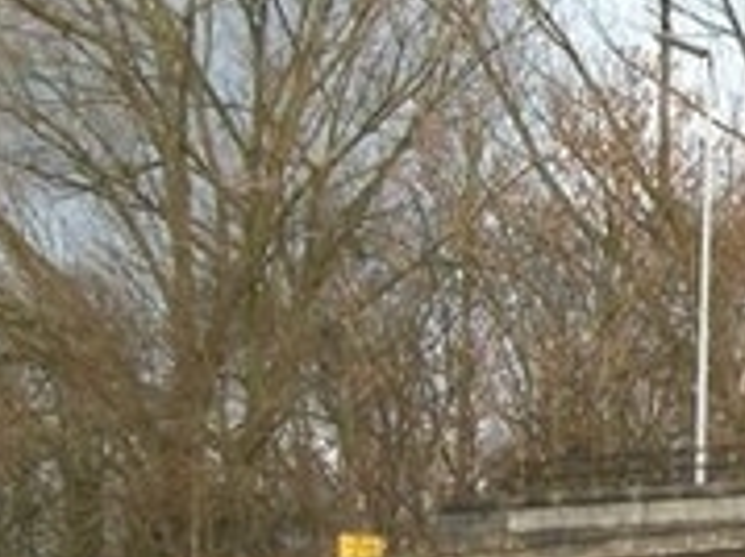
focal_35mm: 134
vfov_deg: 11.0
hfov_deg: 14.0
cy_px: 486
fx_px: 2882
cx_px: 1024
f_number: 9.9
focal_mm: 7.1
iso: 80
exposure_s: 1/30
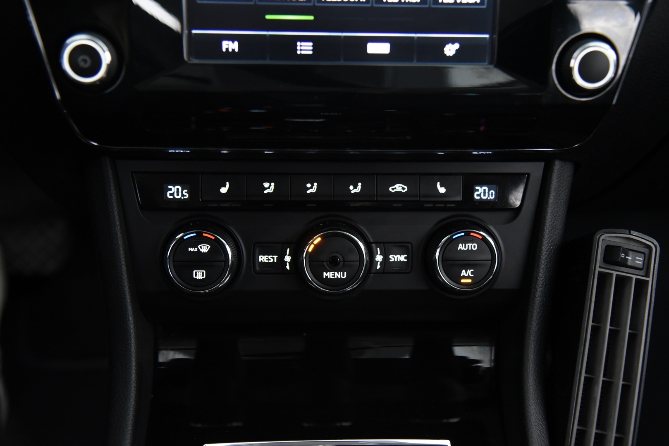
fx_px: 818
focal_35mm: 44
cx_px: 334
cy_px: 223
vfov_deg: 30.5
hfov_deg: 44.5
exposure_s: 1/20
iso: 4000
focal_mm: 44
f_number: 4
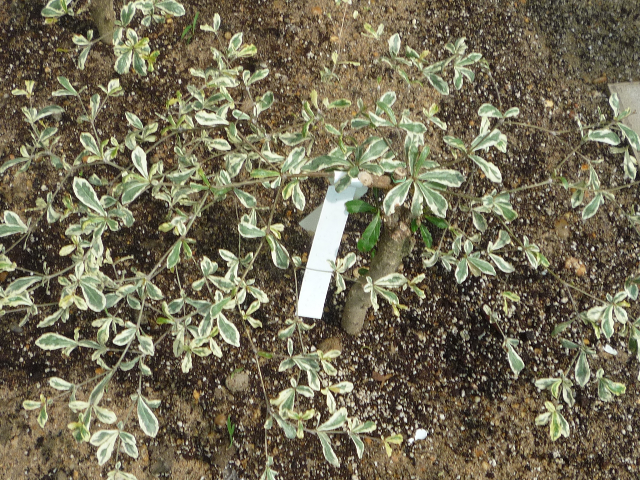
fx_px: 1091
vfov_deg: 24.8
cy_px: 240
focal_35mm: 59
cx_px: 320
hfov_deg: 32.7
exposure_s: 1/160
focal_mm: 5.8
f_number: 4
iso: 100
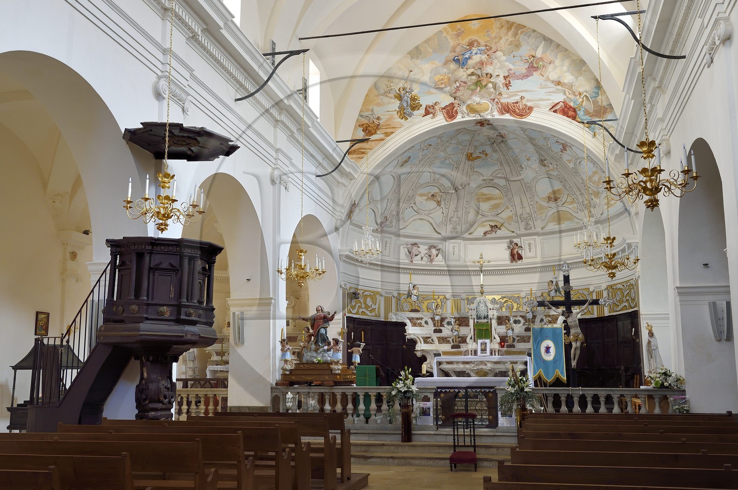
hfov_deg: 53.2
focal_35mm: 36
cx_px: 369
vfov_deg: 36.8
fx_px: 737
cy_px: 245
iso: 1600
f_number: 7.1
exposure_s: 1/60
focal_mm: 36
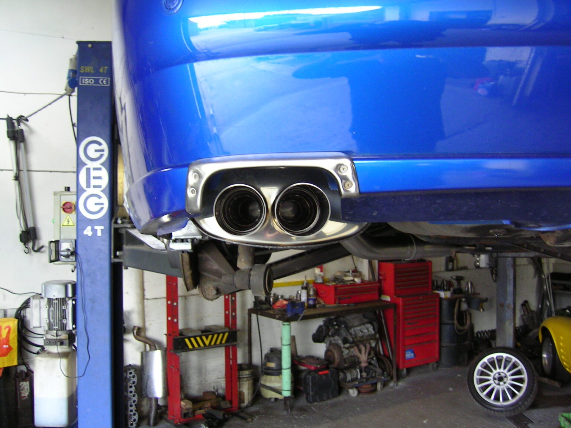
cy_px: 214
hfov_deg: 51.4
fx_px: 594
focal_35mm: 36
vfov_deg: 39.7
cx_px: 286
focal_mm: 5.6
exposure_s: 1/30
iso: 100
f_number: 2.8
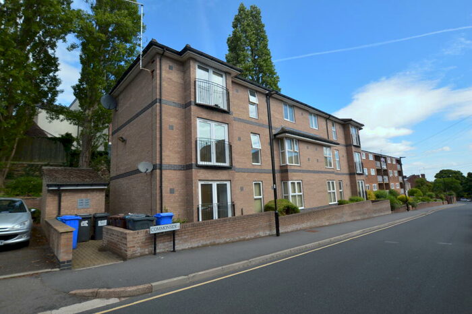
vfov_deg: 69.6
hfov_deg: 92.5
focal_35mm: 17
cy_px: 157
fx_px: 226
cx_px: 236
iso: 100
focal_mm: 11.5
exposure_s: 1/250
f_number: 8
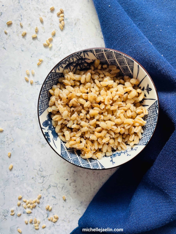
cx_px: 88
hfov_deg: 53.1
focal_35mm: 26
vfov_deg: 67.3
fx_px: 176
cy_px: 117
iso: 40
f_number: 1.6
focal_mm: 4.2
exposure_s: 1/121
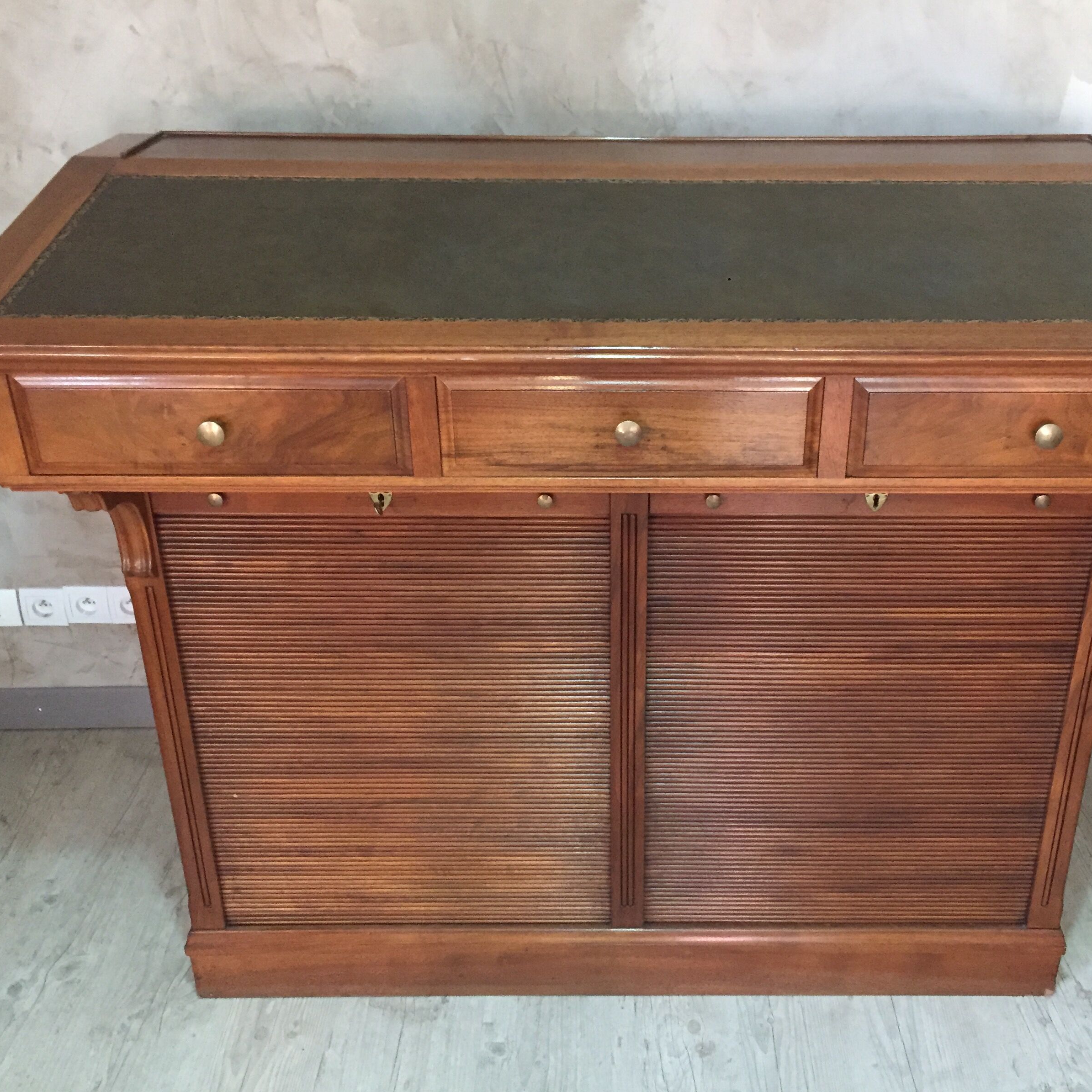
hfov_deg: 47.0
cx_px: 635
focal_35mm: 35
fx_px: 1249
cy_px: 537
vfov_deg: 47.2
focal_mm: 4.15
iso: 250
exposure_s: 1/17
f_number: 2.2
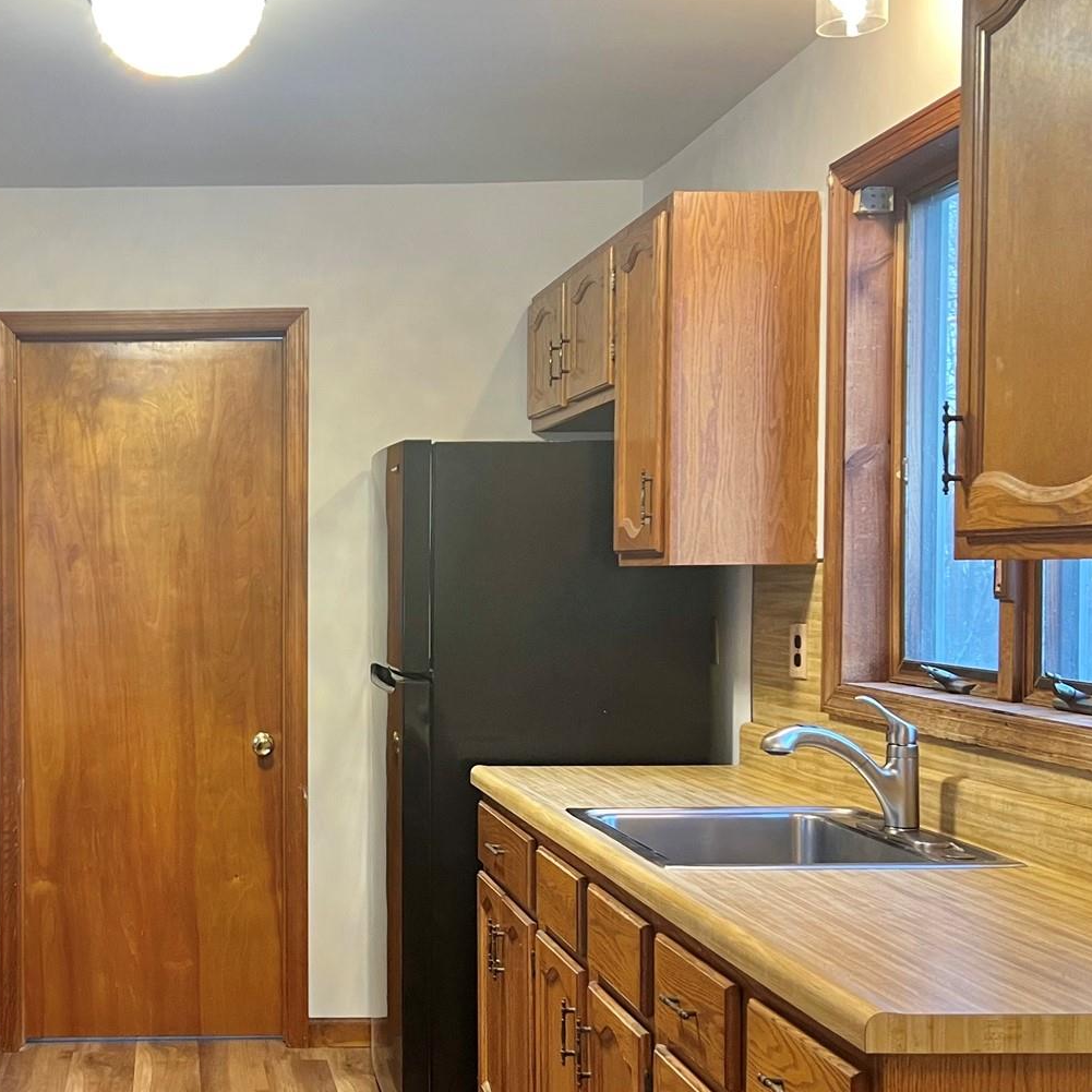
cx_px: 178
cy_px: 621
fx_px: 1677
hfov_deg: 34.6
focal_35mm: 47
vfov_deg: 36.0
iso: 125
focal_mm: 5.7
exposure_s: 1/60
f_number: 1.5
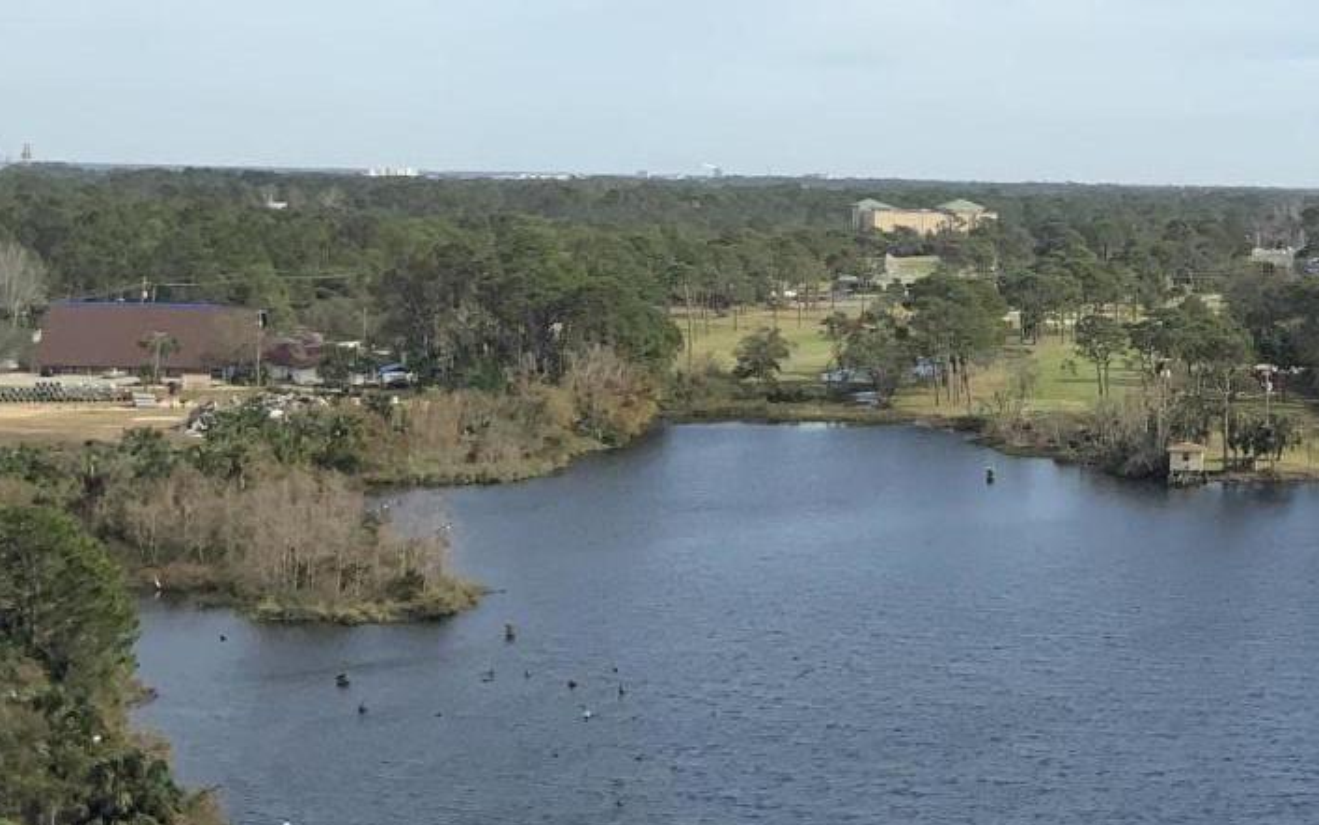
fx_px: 3128
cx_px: 1498
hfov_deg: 22.3
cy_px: 175
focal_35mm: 87
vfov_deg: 14.9
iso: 20
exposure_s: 1/2538
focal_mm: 3
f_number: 1.8
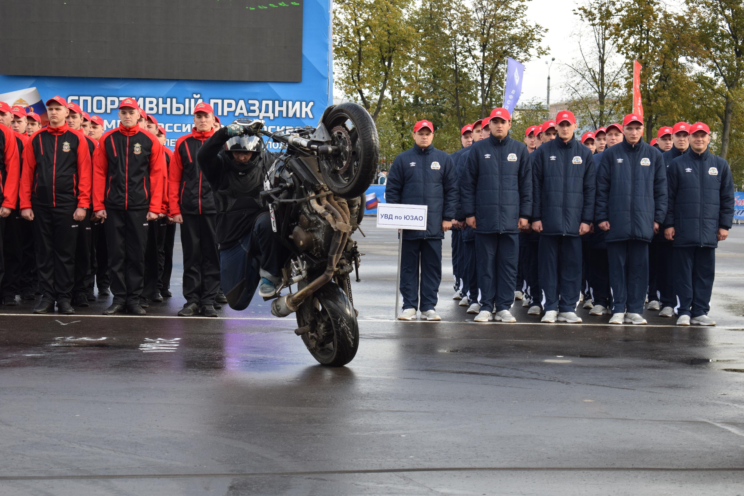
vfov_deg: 16.6
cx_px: 372
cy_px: 248
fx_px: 1705
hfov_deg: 24.6
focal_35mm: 82
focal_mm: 55
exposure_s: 1/800
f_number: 5.6
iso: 800
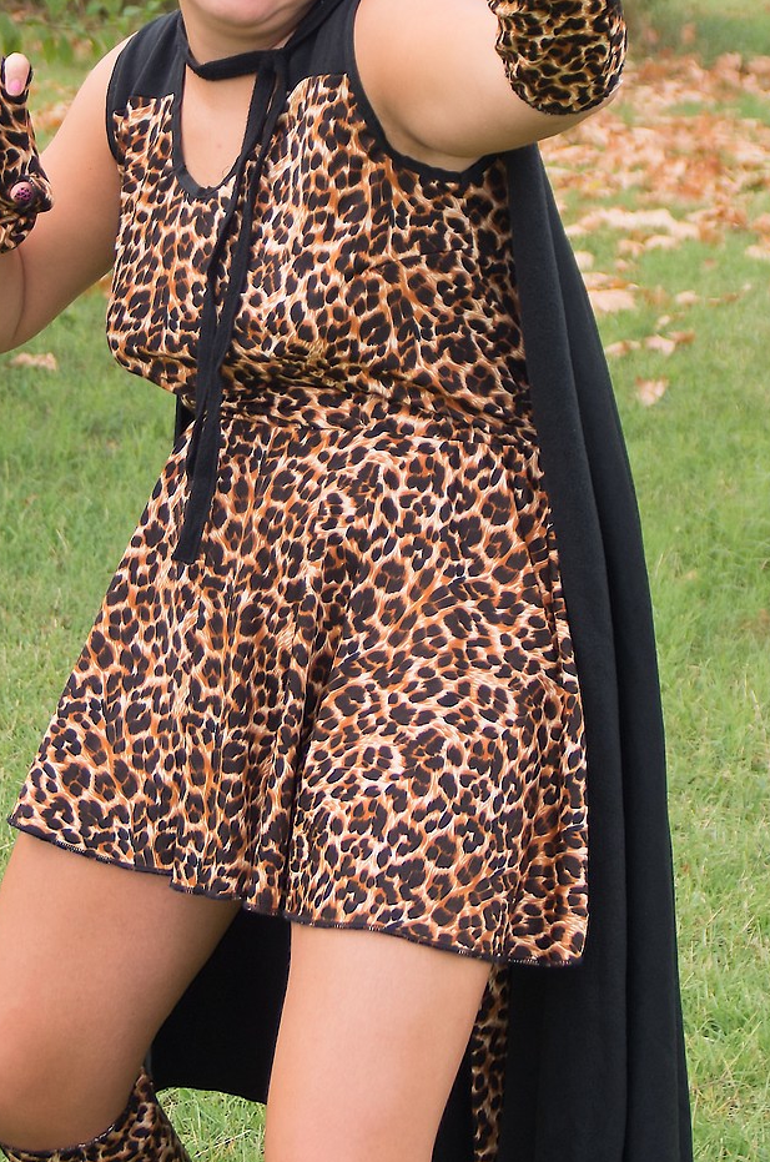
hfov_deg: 10.2
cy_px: 270
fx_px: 4317
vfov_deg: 15.3
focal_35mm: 134
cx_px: 279
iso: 200
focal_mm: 35
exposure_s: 1/250
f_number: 4
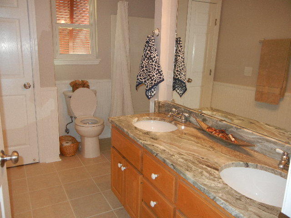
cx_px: 146
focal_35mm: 30
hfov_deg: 60.0
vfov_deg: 46.8
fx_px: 252
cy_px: 109
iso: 200
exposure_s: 1/30
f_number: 3.5
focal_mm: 5.4
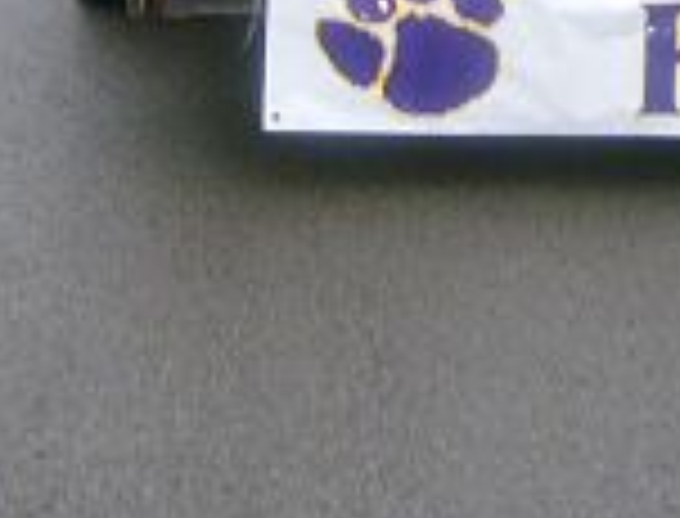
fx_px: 2114
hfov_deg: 18.2
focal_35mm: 107
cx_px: 464
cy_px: -135
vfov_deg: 13.5
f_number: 2.8
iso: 100
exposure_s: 1/126
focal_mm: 6
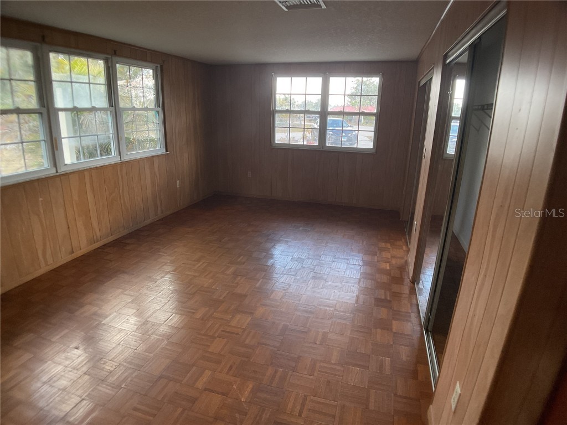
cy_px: 212
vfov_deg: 48.2
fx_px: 475
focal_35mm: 29
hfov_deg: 61.7
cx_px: 284
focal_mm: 3
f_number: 1.8
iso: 64
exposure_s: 1/120
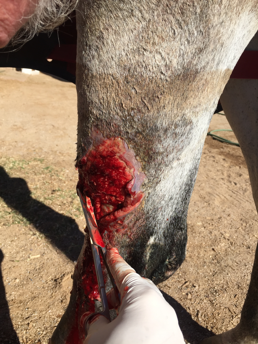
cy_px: 172
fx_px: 288
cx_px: 129
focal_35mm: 29
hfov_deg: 48.2
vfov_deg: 61.7
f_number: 2.2
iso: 32
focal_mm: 4.15
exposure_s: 1/2083
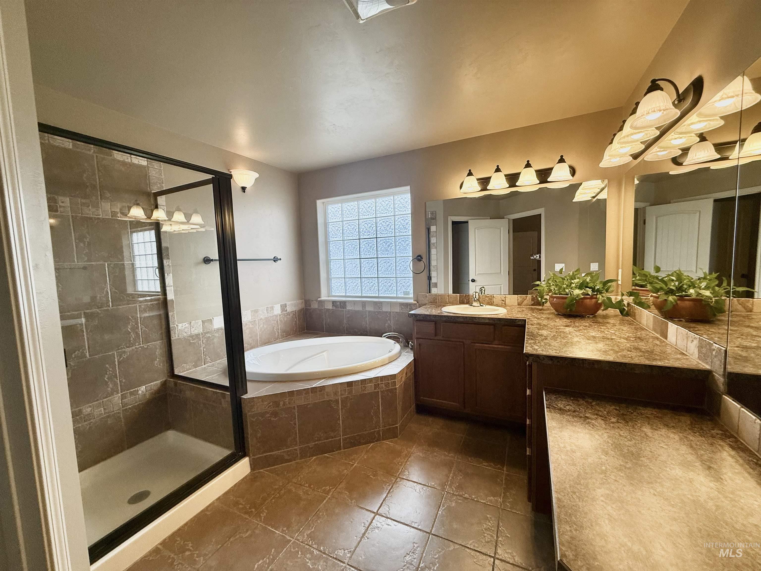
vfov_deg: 85.7
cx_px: 380
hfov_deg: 102.1
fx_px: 308
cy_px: 286
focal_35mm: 14
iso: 125
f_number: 2.2
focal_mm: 2.22
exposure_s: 1/120
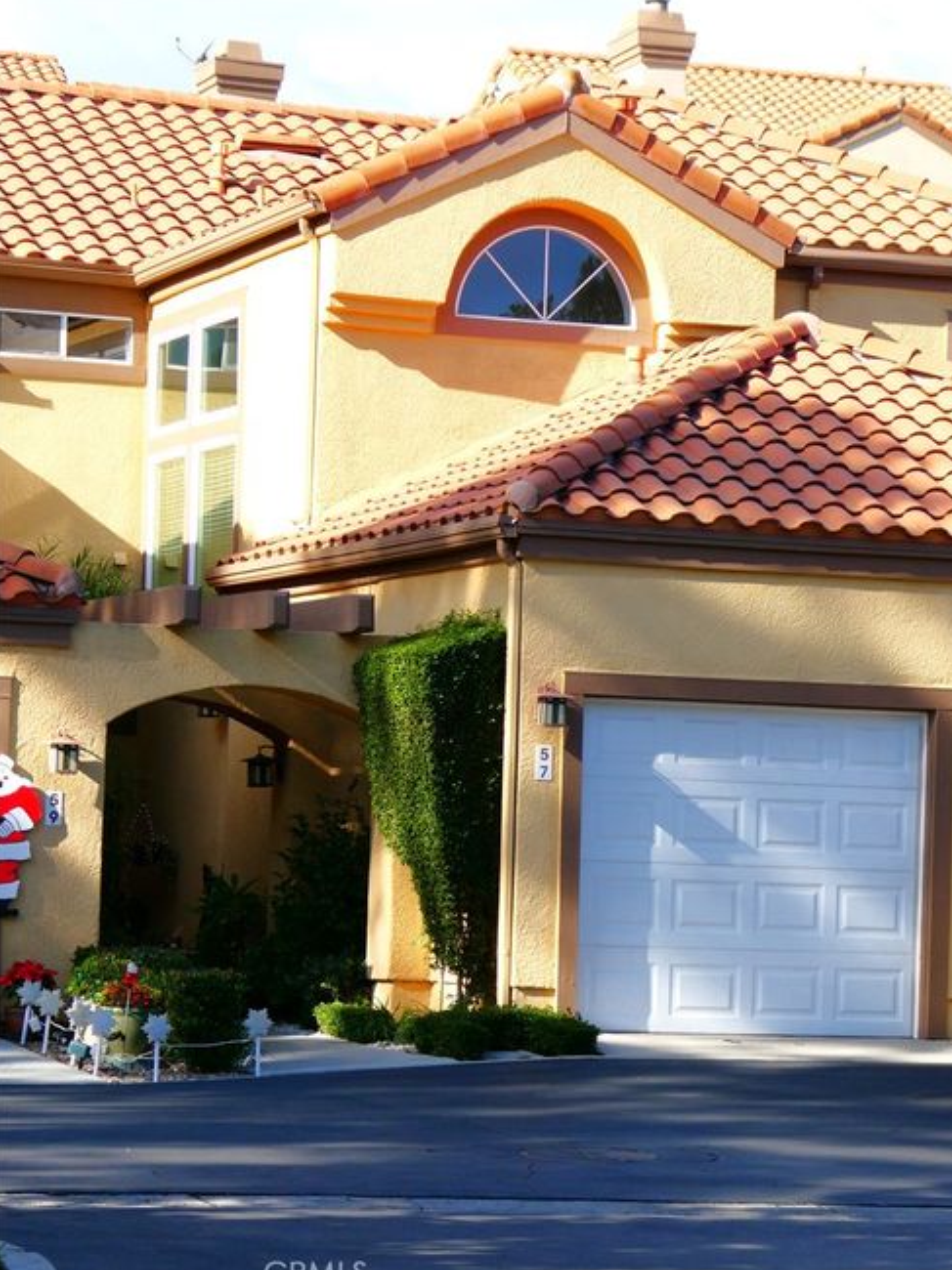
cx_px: 485
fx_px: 4330
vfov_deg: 16.7
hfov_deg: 12.5
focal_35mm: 118
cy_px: 640
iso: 80
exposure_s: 1/250
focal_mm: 20.6
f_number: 5.1
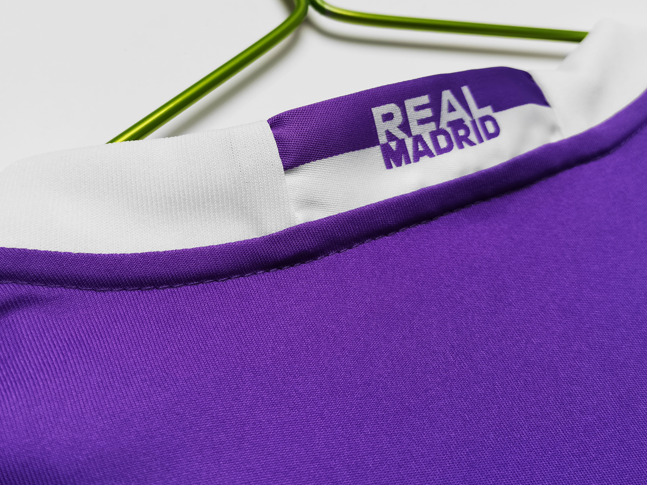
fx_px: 729
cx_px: 273
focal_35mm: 39
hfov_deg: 47.7
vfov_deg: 36.5
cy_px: 163
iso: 50
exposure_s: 1/105
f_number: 1.8
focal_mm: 5.58
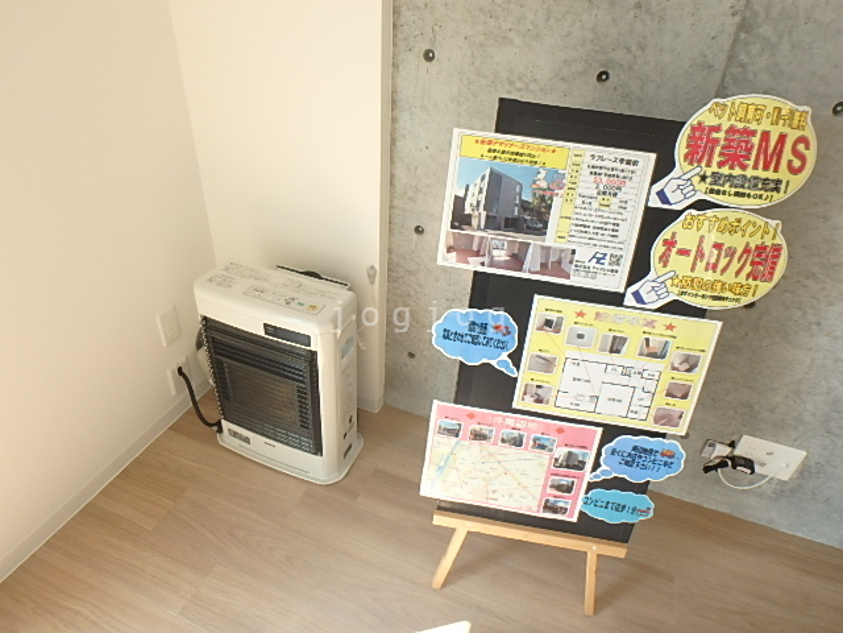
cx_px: 422
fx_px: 511
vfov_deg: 63.4
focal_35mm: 21
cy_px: 316
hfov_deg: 79.0
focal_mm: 3.7
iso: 160
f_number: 3.5
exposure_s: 1/60
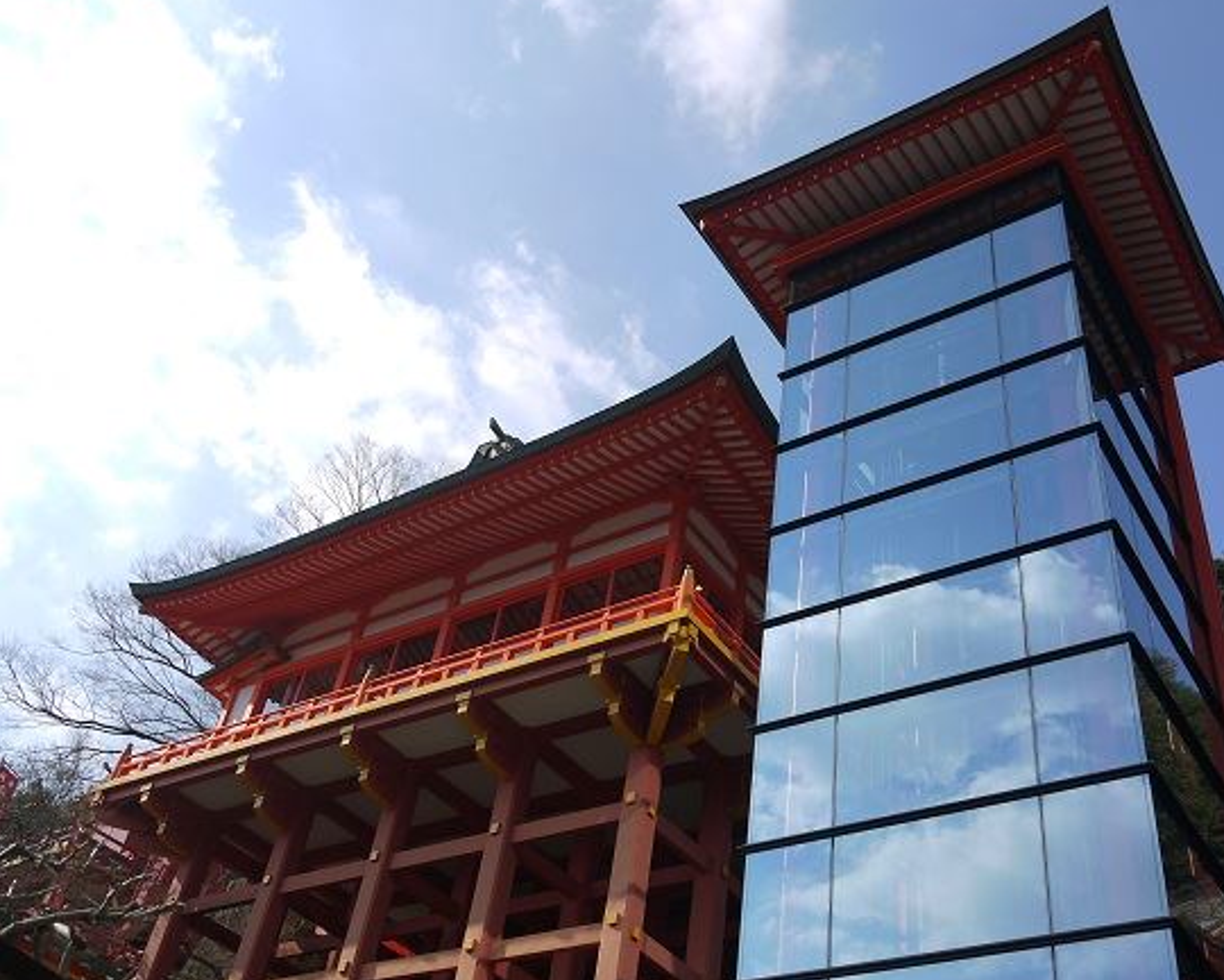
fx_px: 1340
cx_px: 687
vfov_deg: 40.1
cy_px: 481
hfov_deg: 49.0
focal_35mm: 37
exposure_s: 1/500
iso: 160
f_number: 8
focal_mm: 16
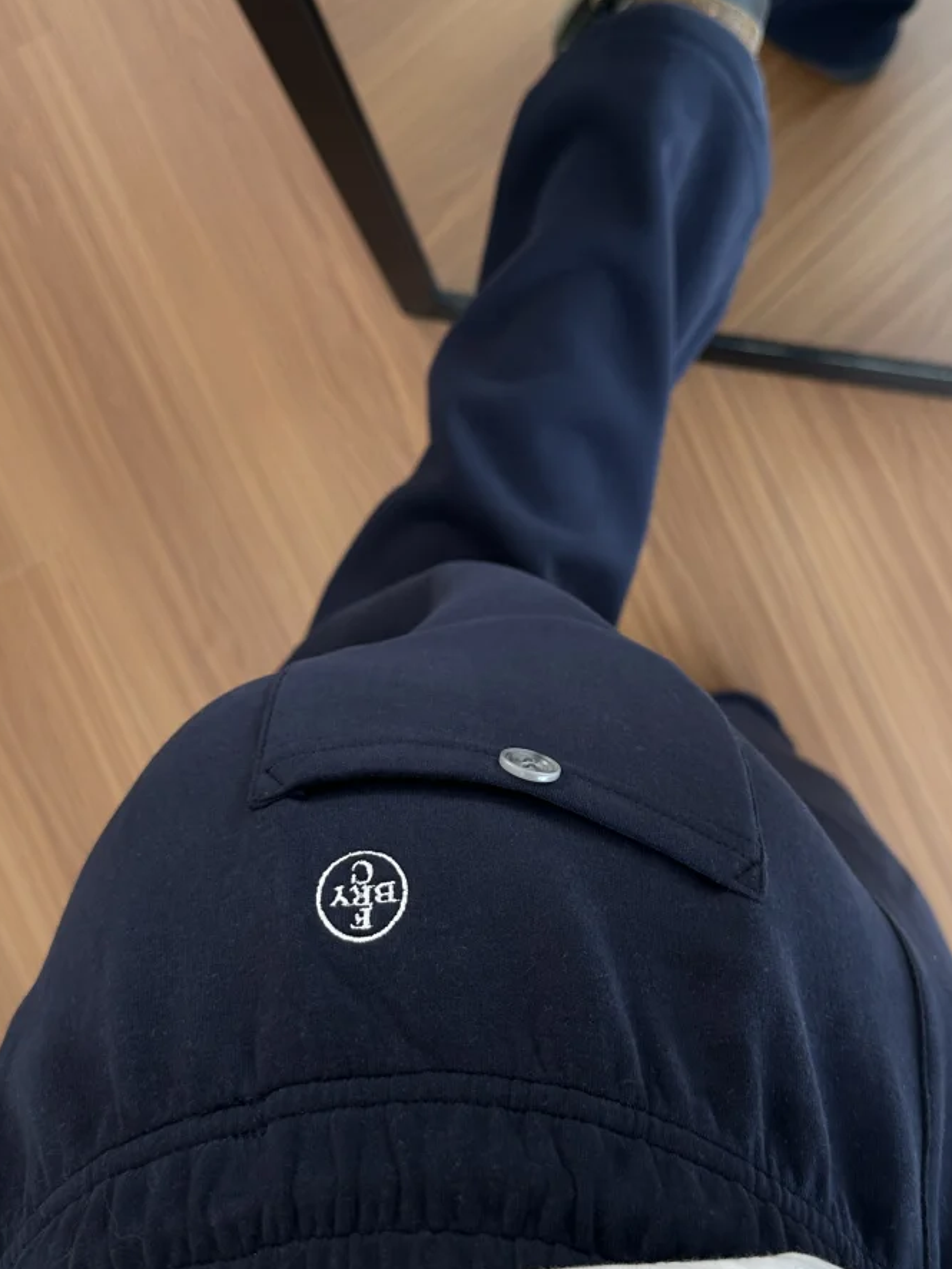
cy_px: 663
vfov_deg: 47.8
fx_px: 1429
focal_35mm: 39
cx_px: 600
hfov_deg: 36.6
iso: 80
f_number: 1.78
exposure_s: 1/100
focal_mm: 6.86
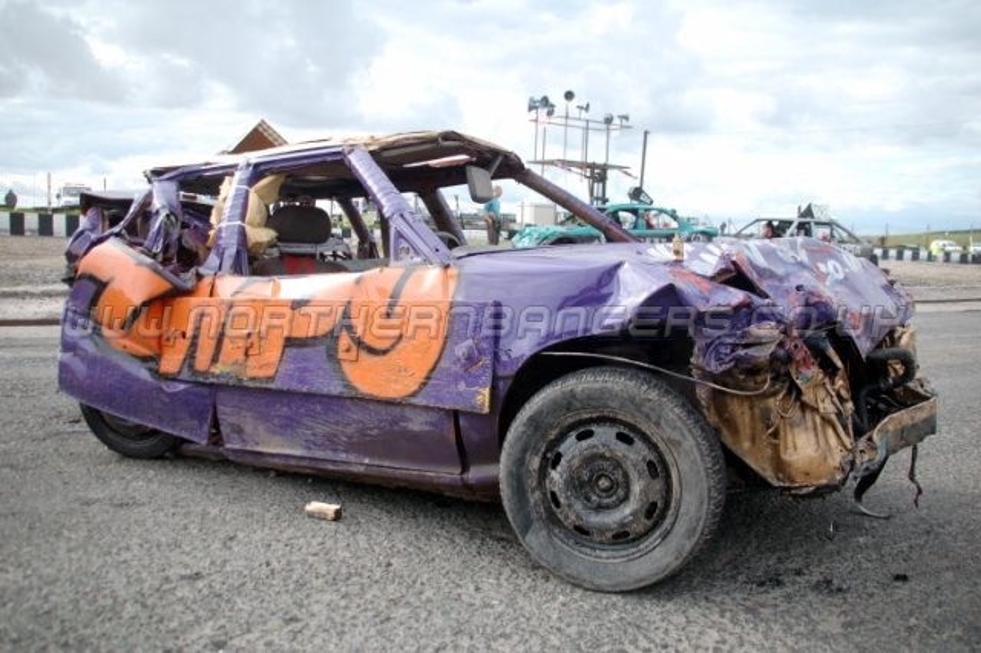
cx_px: 490
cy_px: 326
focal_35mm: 33
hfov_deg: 57.2
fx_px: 899
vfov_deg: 39.9
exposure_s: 1/500
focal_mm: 22
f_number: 4
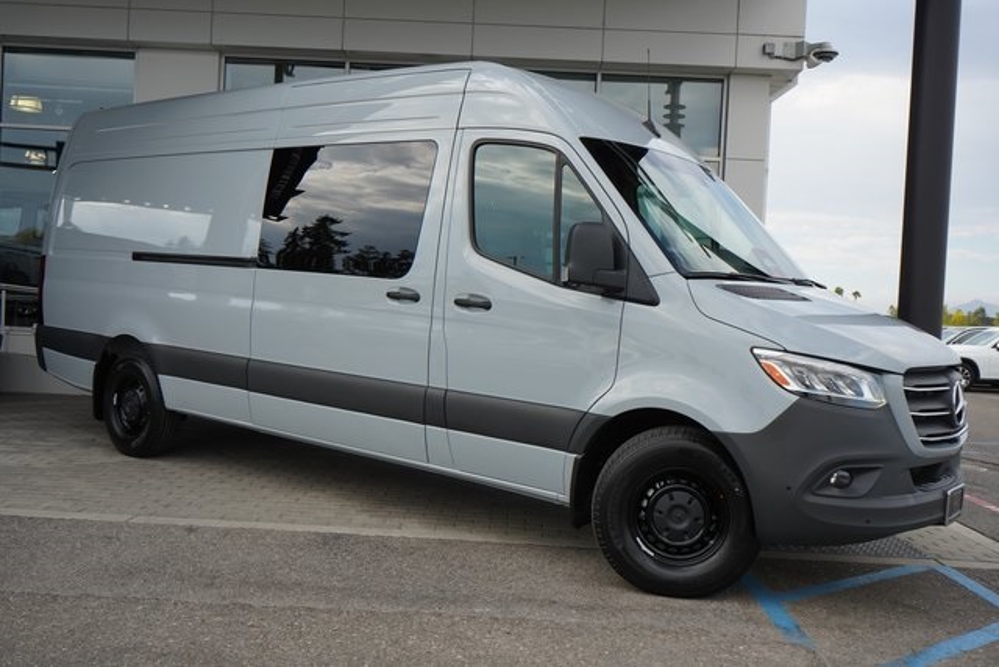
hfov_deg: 58.7
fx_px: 888
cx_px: 500
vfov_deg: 41.1
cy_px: 334
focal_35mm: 32
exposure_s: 1/800
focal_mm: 32
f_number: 8
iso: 1000
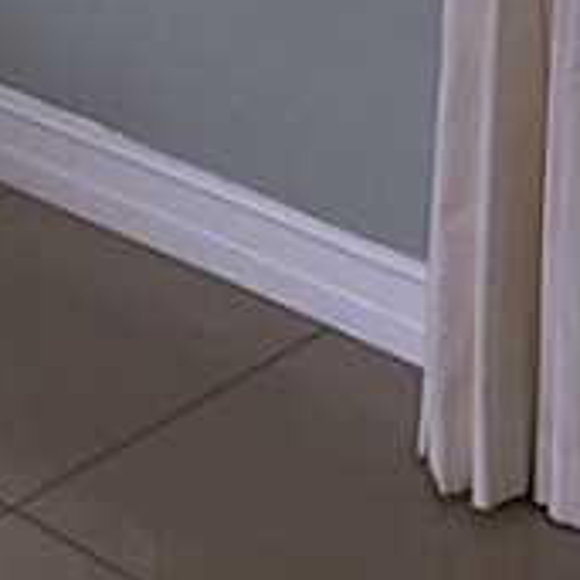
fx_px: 2275
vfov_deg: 13.2
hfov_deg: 14.5
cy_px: -434
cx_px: 312
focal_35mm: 120
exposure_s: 1/30
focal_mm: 4.15
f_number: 2.2
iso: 32
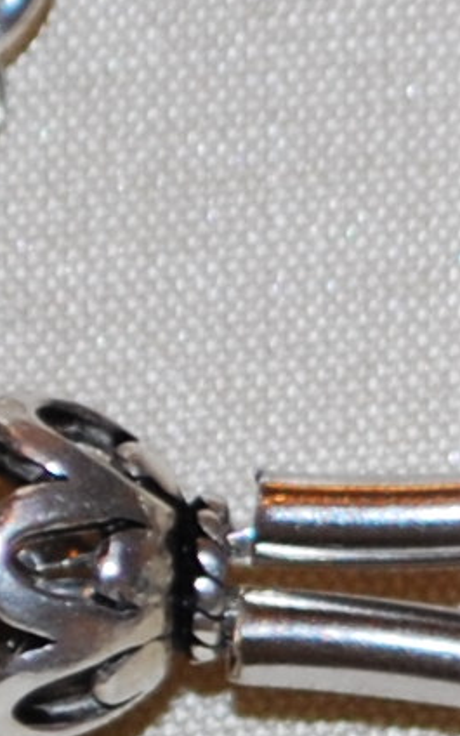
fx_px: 15418
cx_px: 1439
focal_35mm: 769
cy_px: 536
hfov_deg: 1.7
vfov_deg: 2.7
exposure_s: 1/60
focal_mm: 55
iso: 200
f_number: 5.6
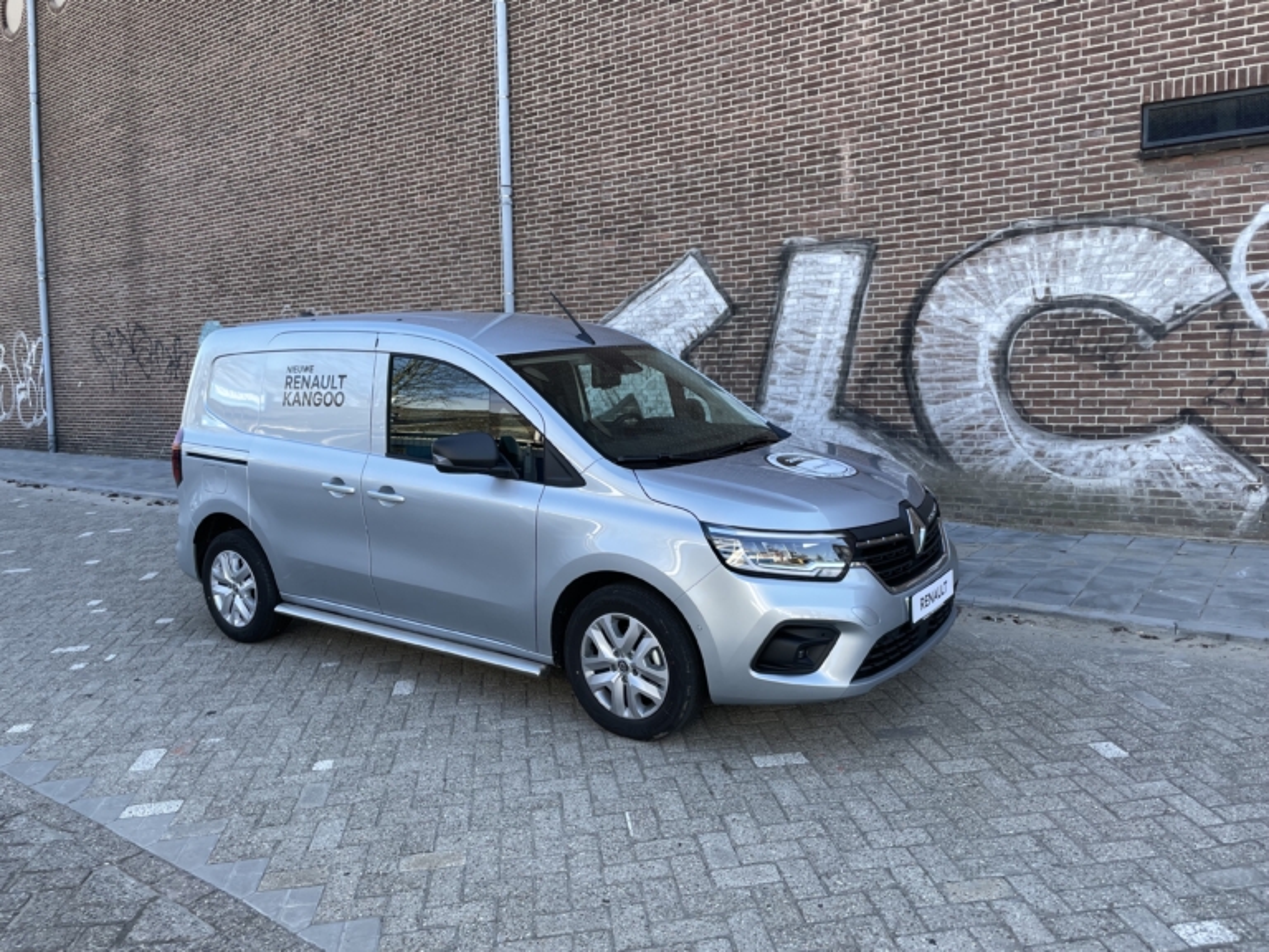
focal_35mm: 26
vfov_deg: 53.1
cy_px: 476
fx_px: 953
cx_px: 634
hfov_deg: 67.3
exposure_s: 1/424
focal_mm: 4.2
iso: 32
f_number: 1.6
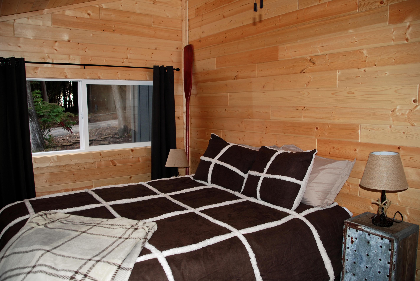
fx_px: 315
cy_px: 140
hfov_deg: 67.3
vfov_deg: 48.0
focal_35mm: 27
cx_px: 210
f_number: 3.5
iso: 125
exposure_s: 1/60
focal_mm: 18
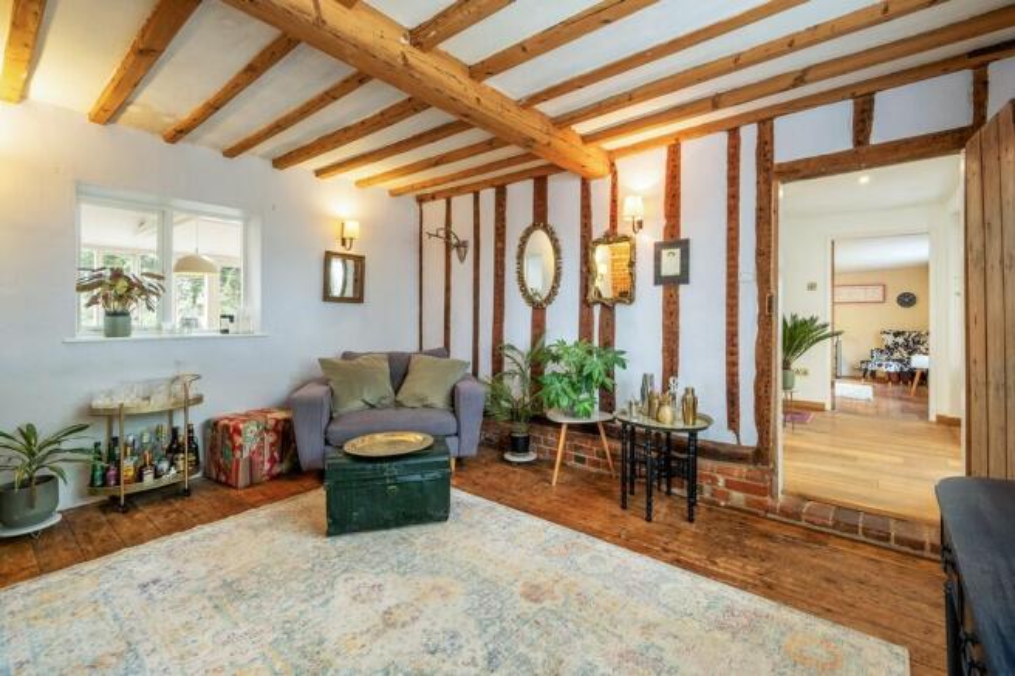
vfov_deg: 77.3
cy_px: 338
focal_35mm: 15
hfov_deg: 100.4
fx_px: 423
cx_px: 508
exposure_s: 1/5
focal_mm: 9.9
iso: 160
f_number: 7.1
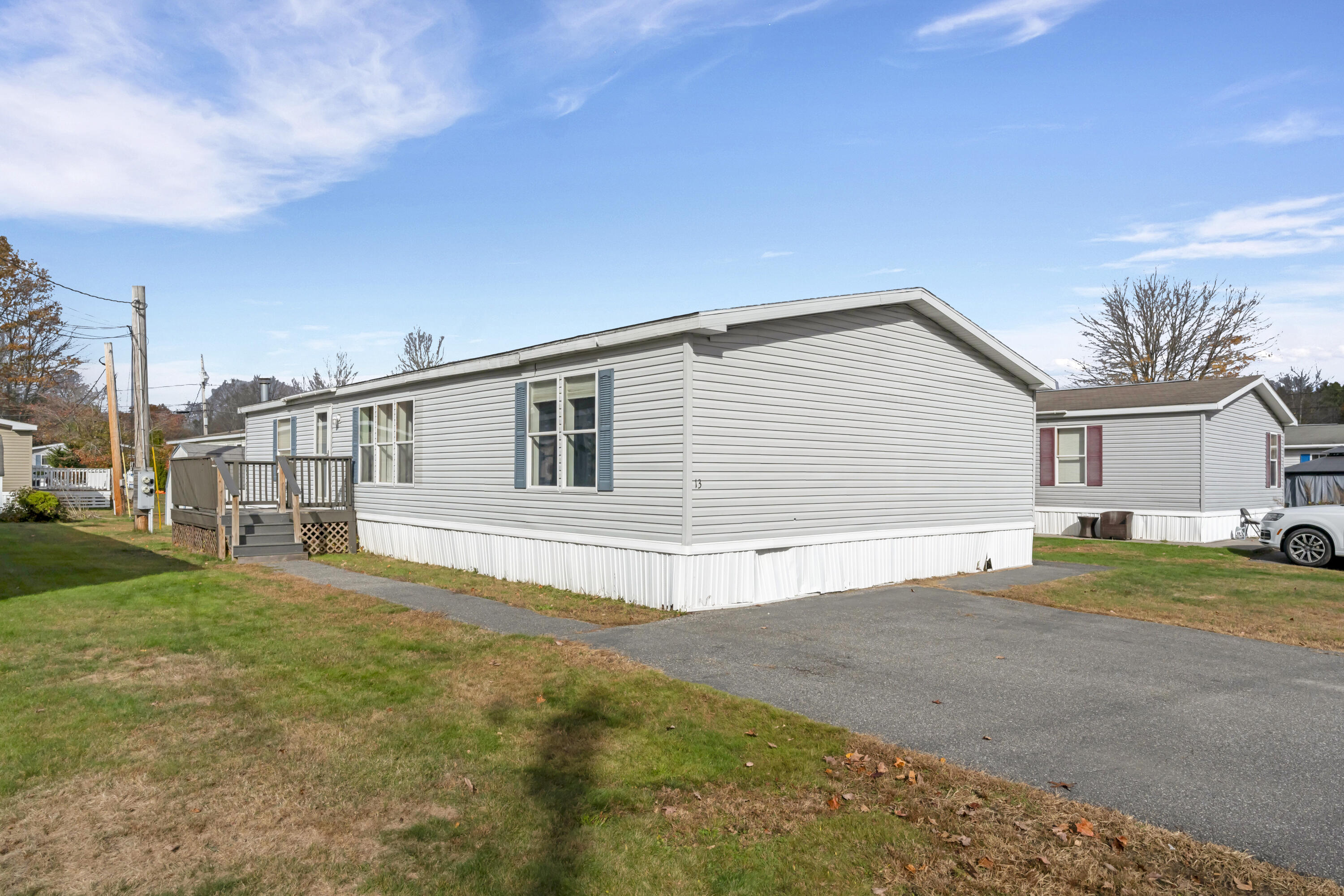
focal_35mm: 21
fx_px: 784
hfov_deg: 81.2
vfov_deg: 59.5
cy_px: 448
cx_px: 672
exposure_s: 1/8000
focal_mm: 21
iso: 800
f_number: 8
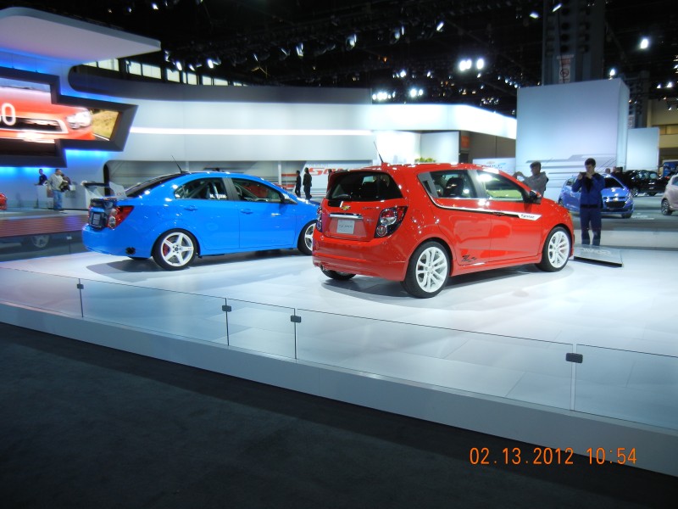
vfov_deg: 46.8
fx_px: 588
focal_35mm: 30
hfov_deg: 60.0
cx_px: 339
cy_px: 254
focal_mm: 5.4
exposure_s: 1/60
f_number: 3.5
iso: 160
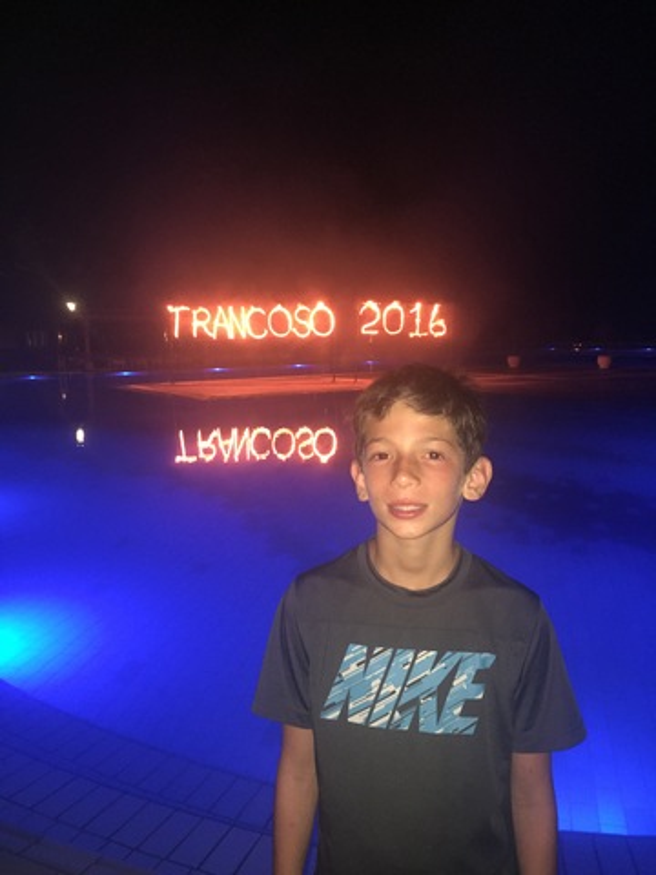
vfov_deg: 61.7
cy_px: 438
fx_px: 733
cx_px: 328
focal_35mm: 29
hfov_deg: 48.2
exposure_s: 1/16
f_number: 2.2
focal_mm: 4.15
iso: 250
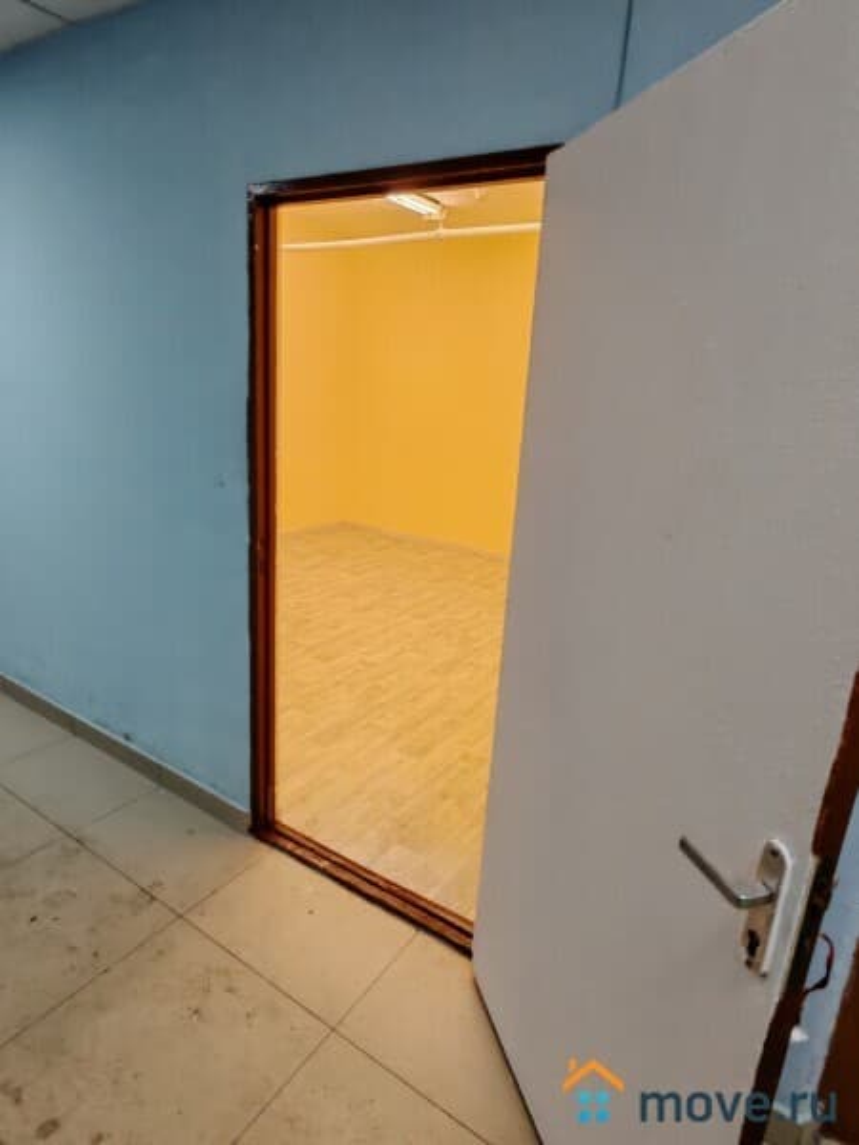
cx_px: 430
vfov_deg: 79.0
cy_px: 572
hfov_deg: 63.4
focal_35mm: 21
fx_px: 695
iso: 125
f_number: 2.2
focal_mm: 1.96
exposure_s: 1/50
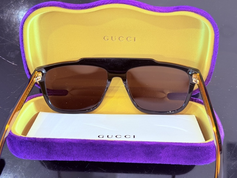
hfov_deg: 39.7
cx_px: 118
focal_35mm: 48
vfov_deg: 30.3
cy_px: 89
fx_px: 329
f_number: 1.78
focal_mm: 6.76
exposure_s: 1/50
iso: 64
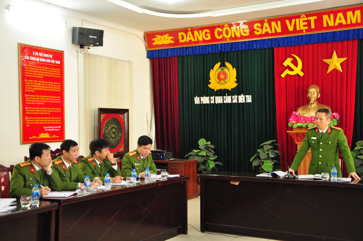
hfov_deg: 41.2
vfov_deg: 28.0
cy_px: 120
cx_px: 182
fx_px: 483
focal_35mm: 48
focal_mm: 32
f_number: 4.2
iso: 640
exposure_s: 1/20
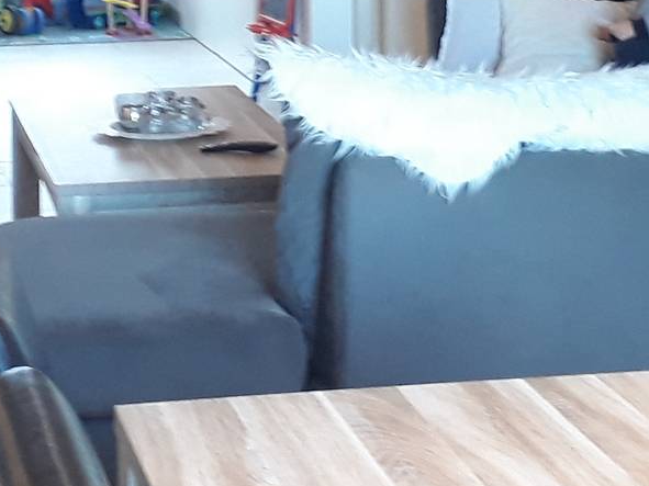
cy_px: -33
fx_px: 2193
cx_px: 264
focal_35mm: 117
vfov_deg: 12.5
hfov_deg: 16.8
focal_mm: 3.6
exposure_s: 1/33
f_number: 1.9
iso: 200
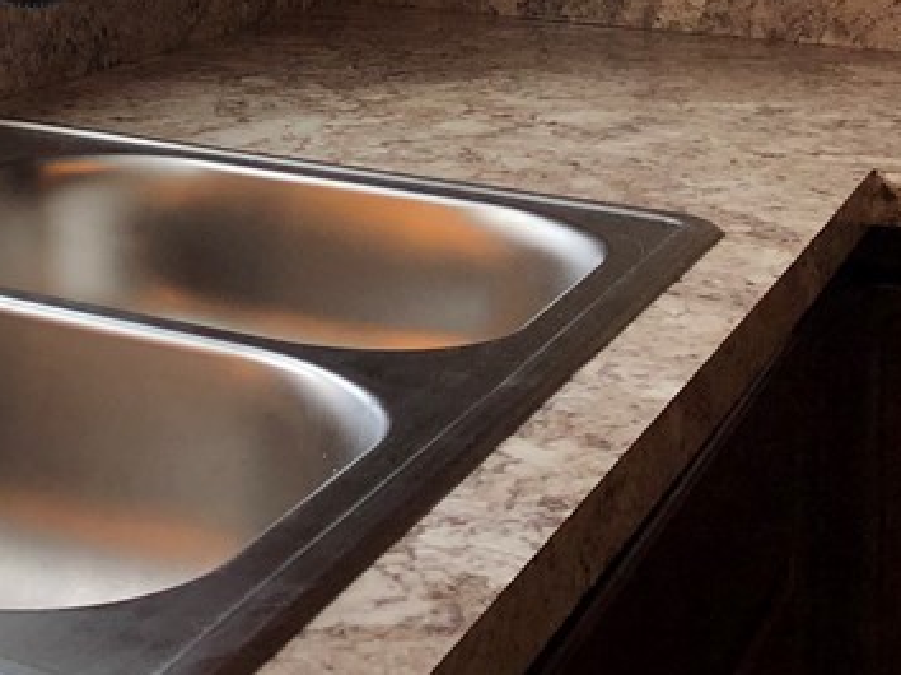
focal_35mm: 84
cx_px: -84
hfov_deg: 22.1
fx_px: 2185
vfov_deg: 16.4
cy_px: -257
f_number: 1.8
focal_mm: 3.99
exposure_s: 1/30
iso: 25
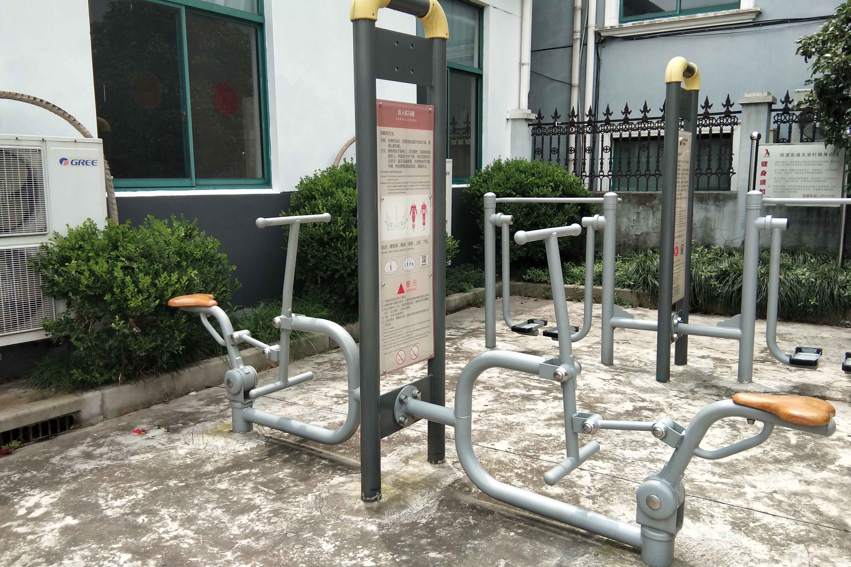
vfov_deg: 40.0
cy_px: 288
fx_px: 780
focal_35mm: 33
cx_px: 426
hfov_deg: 57.2
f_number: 2.2
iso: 50
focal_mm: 3.69
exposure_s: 1/508
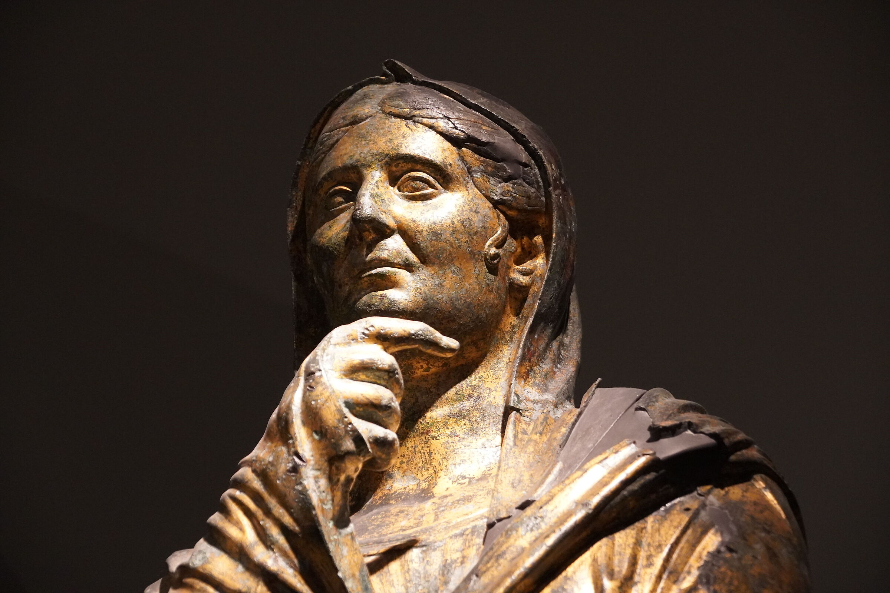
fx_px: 3363
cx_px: 445
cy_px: 296
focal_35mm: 136
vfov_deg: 10.1
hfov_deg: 15.1
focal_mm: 90.7
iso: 4000
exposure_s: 1/160
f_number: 6.3
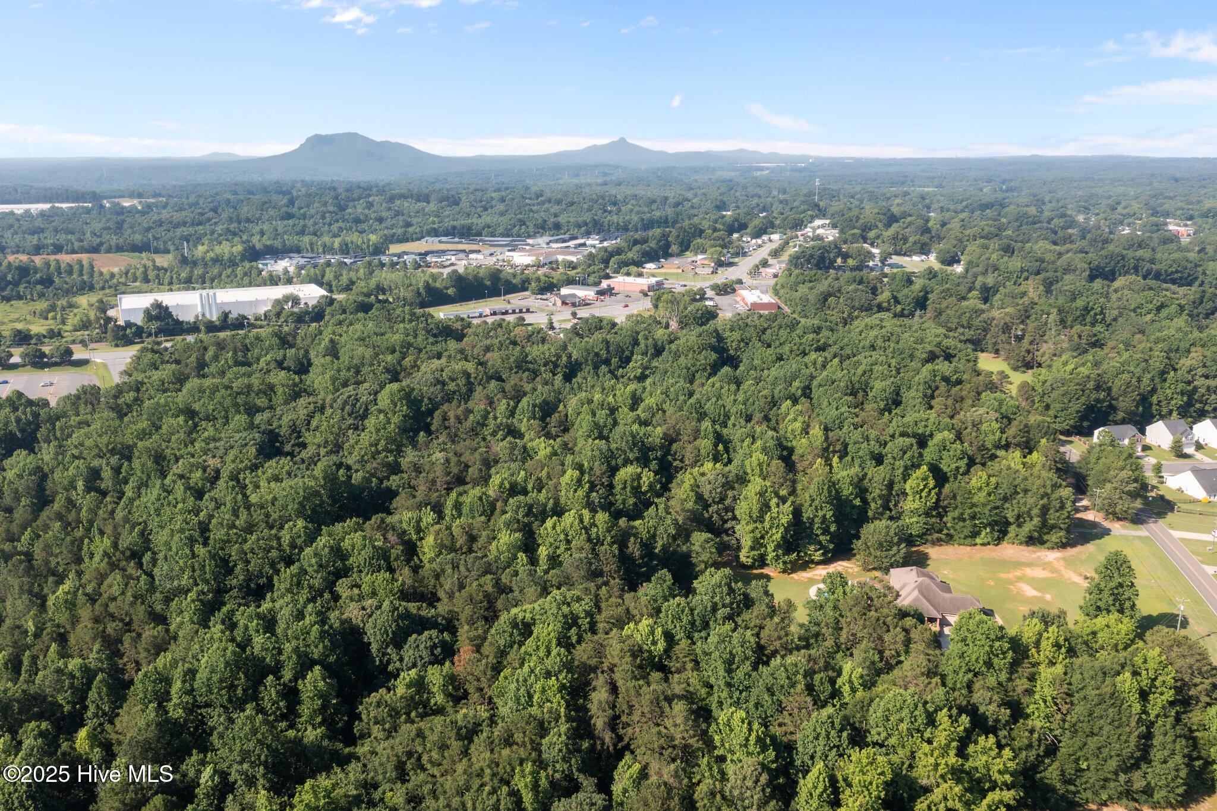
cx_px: 608
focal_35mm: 28
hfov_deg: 65.5
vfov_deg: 46.4
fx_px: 946
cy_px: 406
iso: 100
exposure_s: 1/320
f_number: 5
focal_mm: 10.26
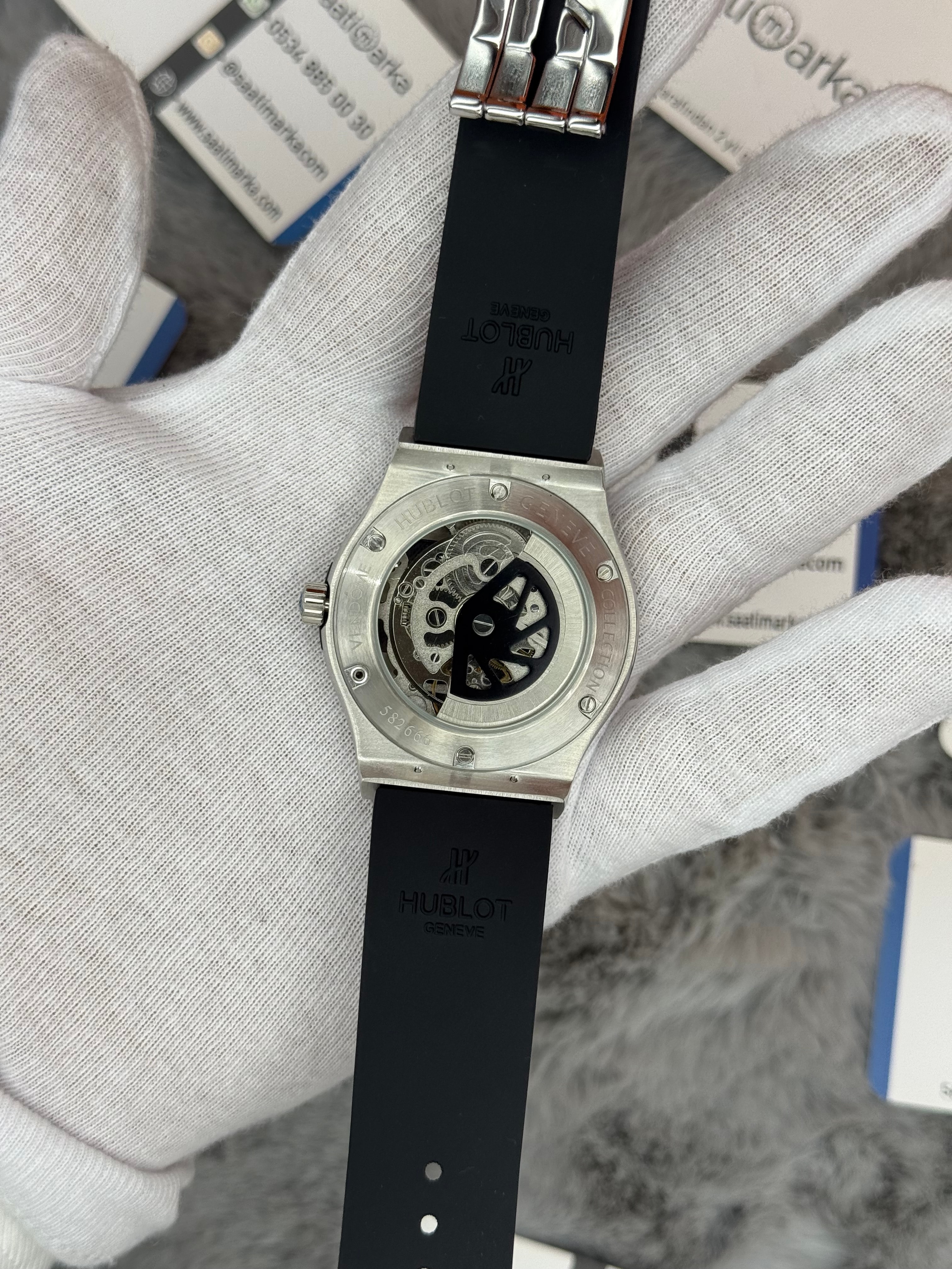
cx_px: 476
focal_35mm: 48
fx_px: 1760
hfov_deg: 30.3
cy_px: 634
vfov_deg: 39.7
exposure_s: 1/917
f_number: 1.78
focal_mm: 6.76
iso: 64
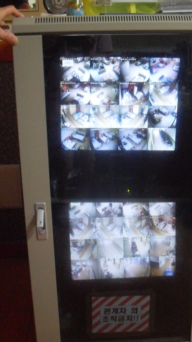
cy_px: 190
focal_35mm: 46
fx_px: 416
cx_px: 114
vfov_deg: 44.5
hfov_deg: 25.9
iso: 400
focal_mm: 6.3
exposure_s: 1/20
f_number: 2.8
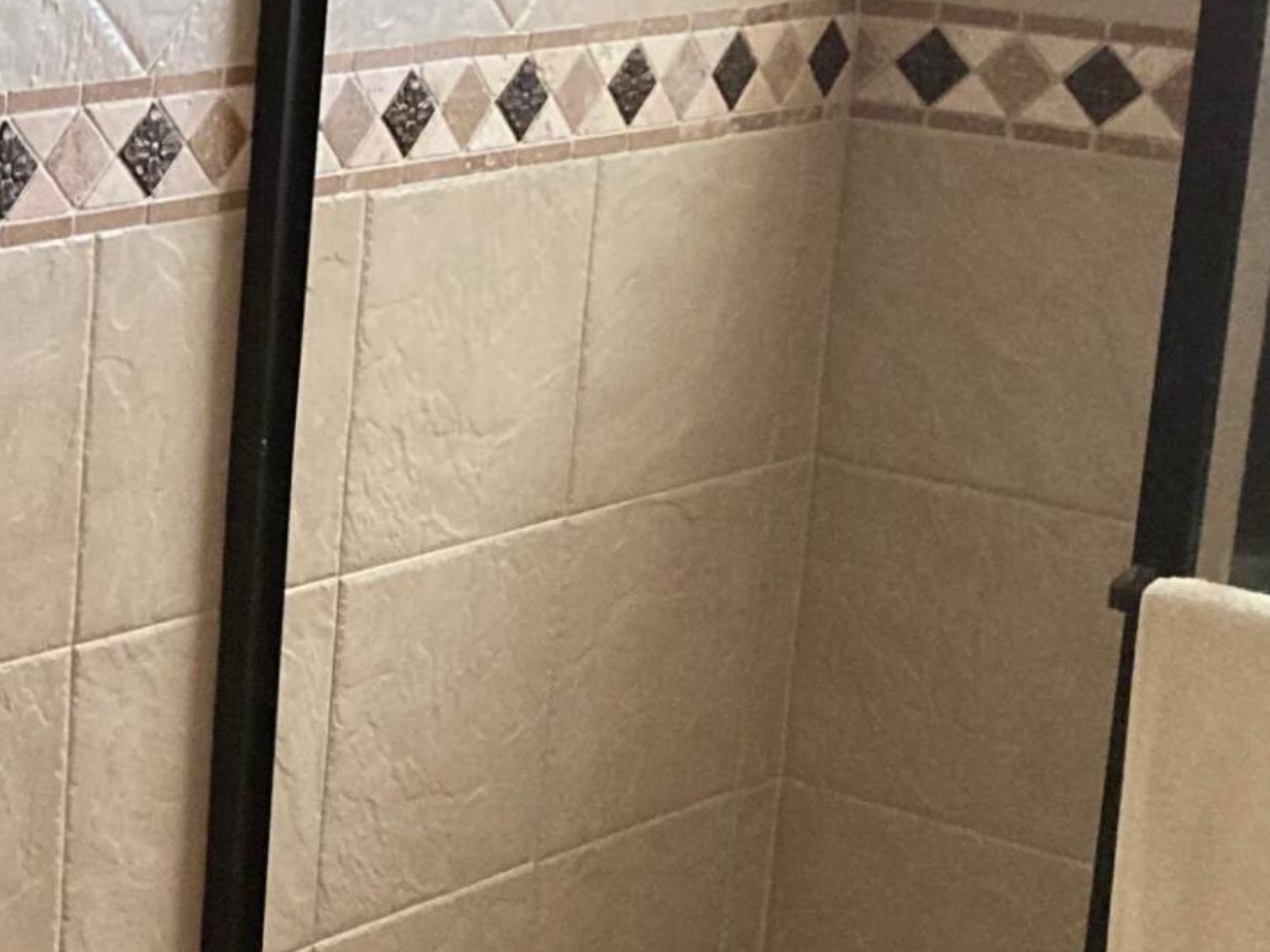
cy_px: 414
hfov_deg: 19.5
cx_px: -371
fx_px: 3412
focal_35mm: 93
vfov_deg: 15.9
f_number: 1.8
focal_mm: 3.99
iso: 320
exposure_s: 1/52
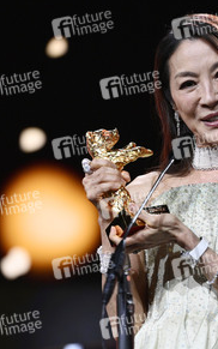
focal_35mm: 316
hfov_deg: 4.2
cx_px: 219
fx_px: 3002
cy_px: 175
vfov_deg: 6.6
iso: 4000
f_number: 5
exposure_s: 1/250
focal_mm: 200
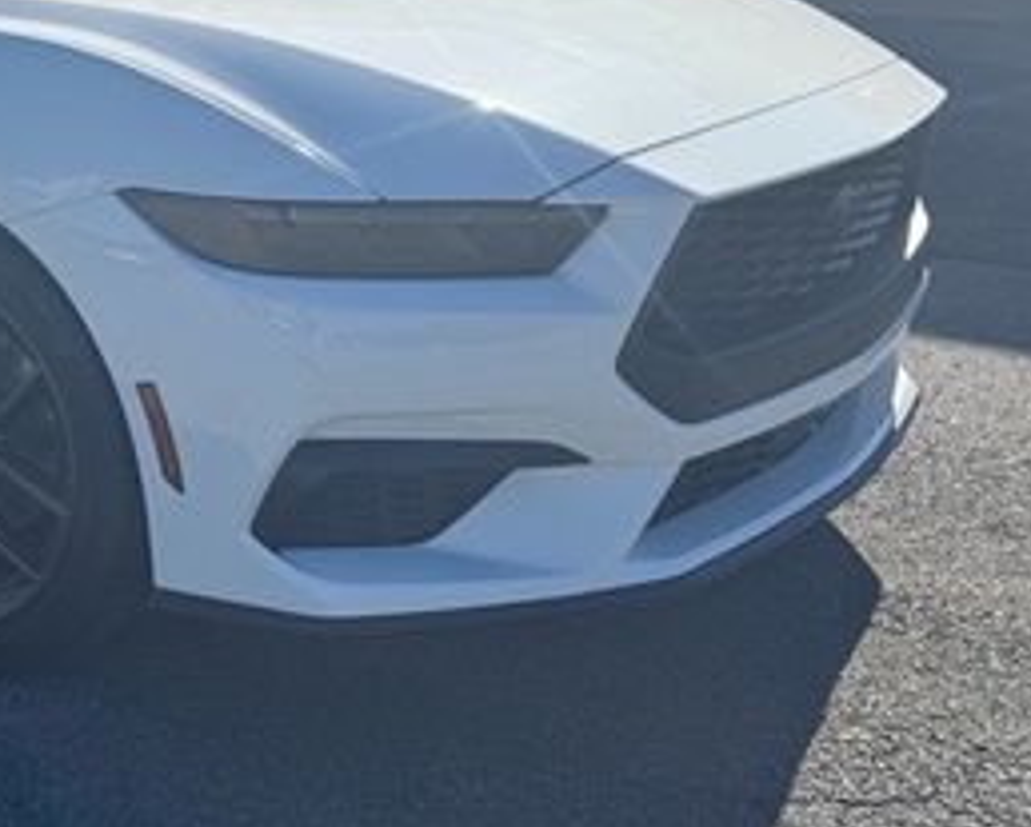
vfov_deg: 26.1
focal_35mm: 58
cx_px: -24
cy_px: 260
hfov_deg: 30.0
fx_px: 1772
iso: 80
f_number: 1.78
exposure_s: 1/3247
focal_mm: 6.76
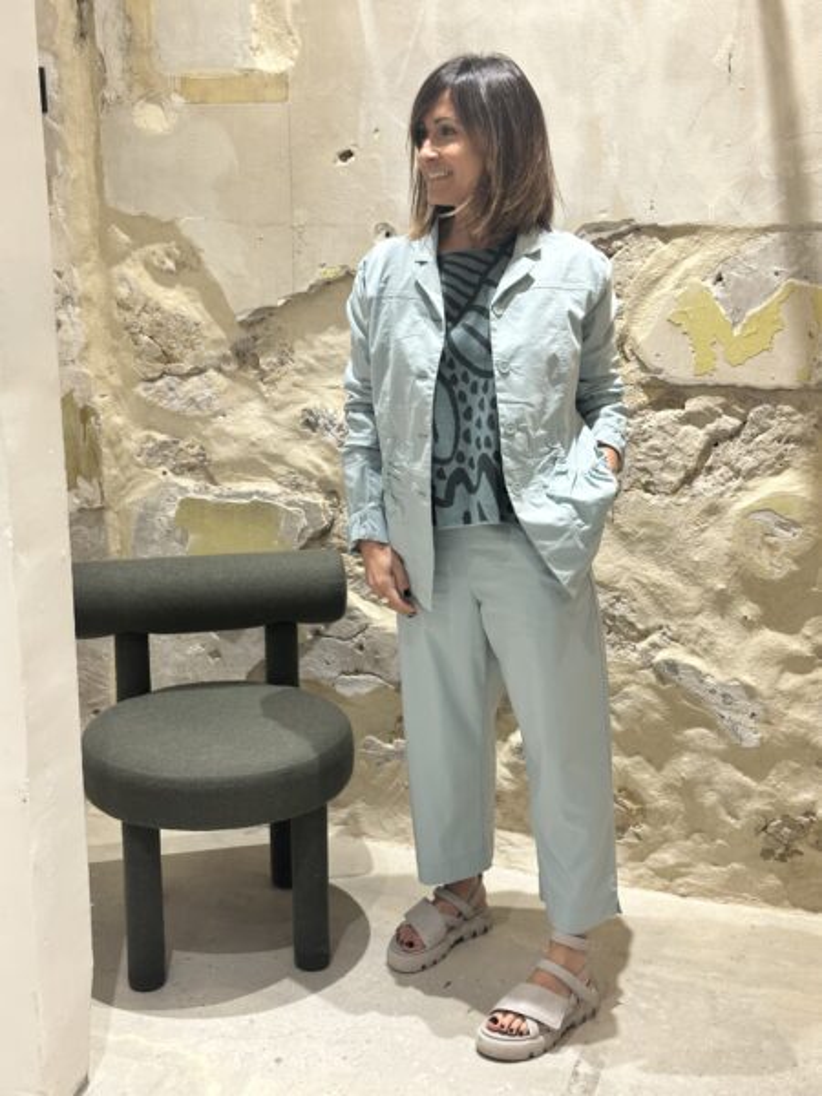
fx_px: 1520
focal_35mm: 48
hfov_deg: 30.3
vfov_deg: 39.7
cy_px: 548
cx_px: 411
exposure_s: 1/50
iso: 160
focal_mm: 6.86
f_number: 1.78
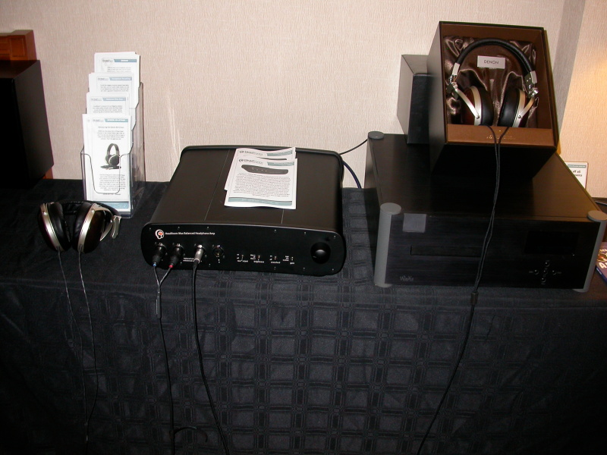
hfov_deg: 49.0
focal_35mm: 38
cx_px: 304
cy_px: 228
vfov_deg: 37.7
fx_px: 666
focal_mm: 7.85
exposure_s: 1/60
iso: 100
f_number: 2.6
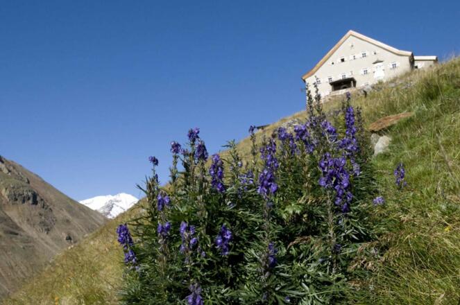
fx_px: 421
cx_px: 230
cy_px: 152
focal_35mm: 33
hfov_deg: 57.3
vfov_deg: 39.9
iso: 500
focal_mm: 22
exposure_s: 1/640
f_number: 10
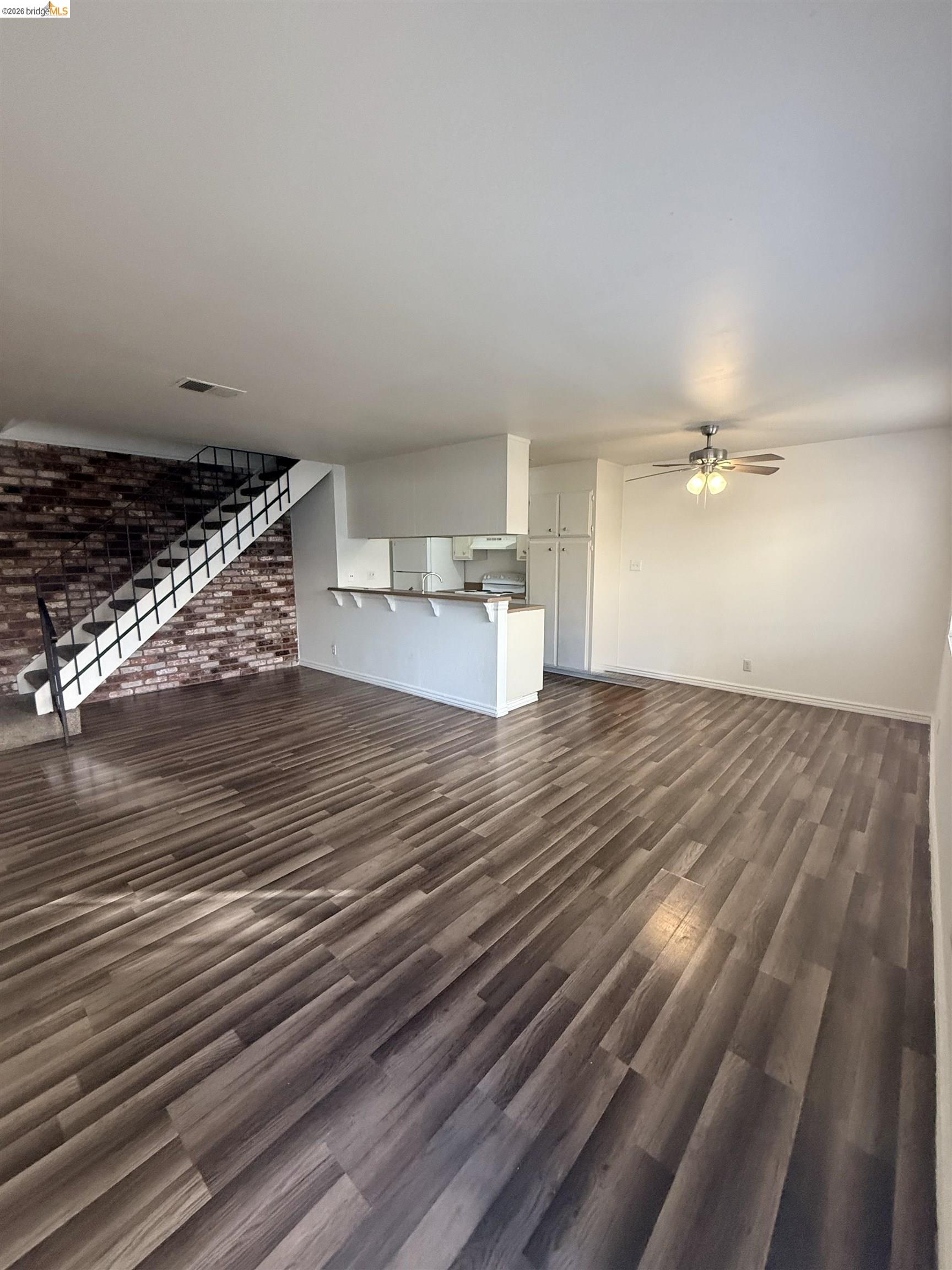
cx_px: 476
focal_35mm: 14
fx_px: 513
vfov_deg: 102.1
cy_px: 635
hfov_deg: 85.7
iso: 320
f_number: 2.2
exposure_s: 1/120
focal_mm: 2.22
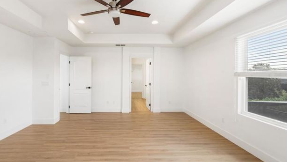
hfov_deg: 92.3
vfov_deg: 60.9
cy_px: 75
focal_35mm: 18
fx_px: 137
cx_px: 128
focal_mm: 10
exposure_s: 1.5
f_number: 18
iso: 320
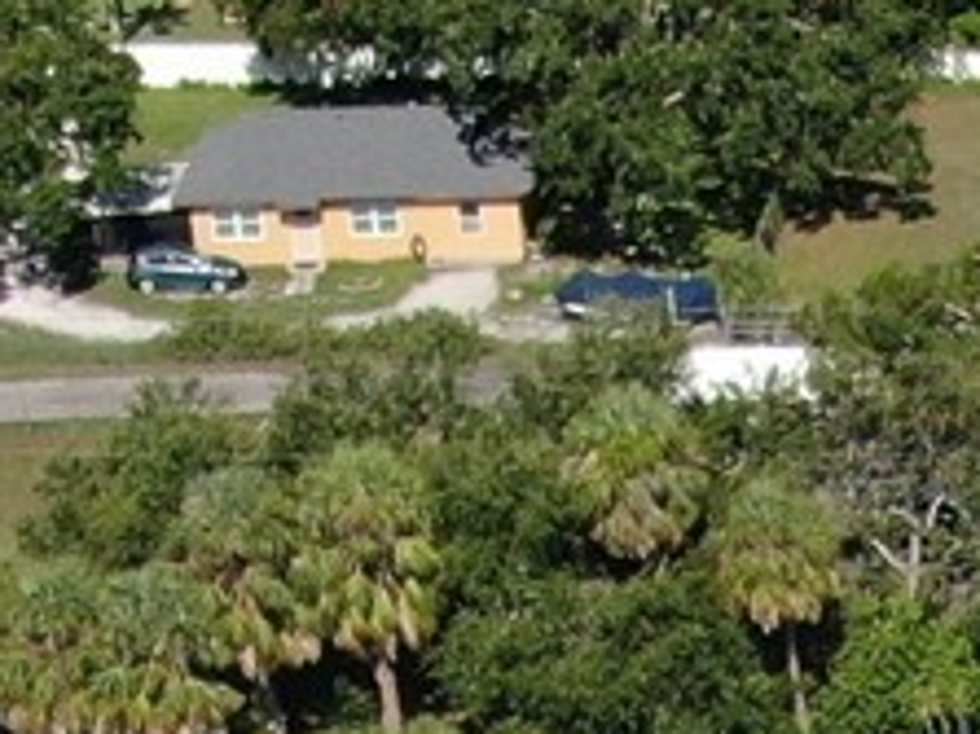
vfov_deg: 7.7
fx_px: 4867
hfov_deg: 11.0
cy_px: 2097
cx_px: 1503
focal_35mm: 172
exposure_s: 1/1600
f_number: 2.8
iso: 100
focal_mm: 4.39
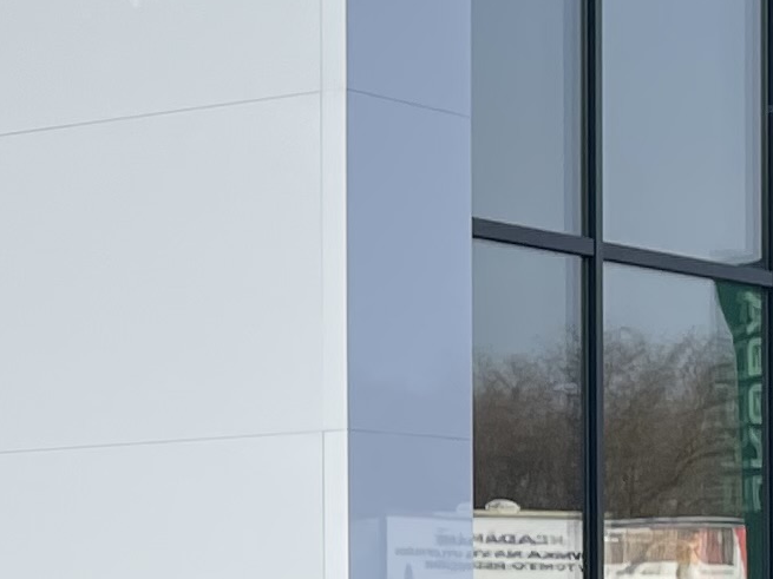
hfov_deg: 11.9
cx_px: -286
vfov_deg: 9.1
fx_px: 3572
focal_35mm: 160
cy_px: 824
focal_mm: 4.2
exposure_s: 1/3861
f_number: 1.6
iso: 32
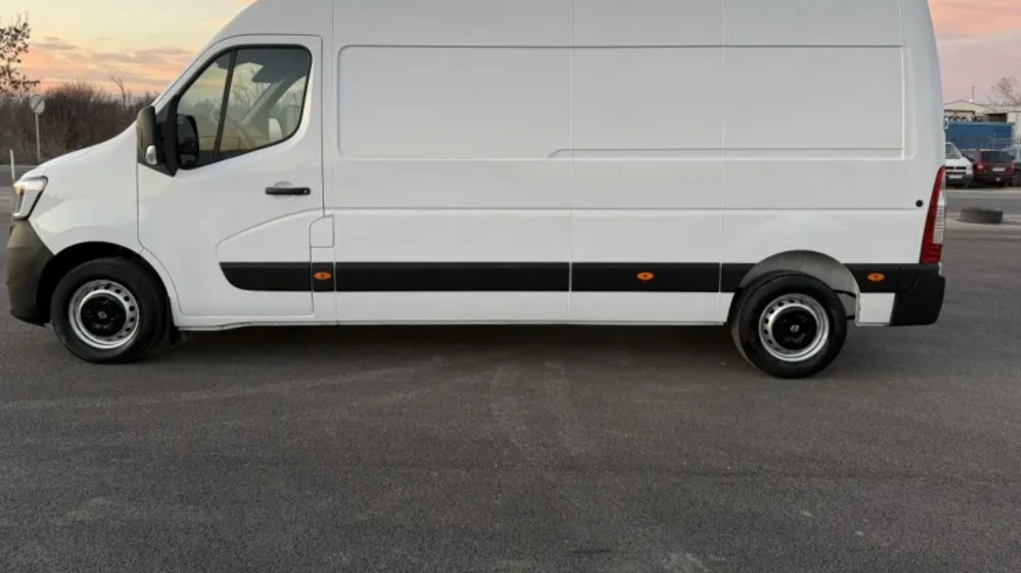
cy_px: 223
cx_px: 505
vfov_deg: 42.6
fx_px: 731
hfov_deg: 69.9
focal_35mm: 27
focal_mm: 6.76
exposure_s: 1/121
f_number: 1.78
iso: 125
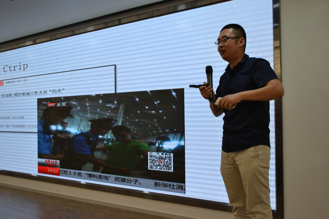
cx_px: 164
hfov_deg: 45.0
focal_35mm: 44
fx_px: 397
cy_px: 110
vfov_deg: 30.8
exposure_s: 1/60
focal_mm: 29
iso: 400
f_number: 4.5
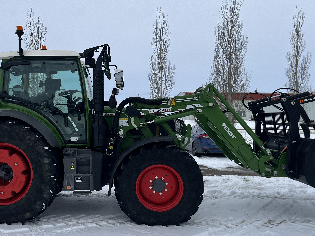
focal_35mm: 41
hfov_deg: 45.2
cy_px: 131
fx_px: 373
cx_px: 111
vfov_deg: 35.1
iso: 50
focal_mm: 5.1
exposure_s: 1/7874
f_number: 1.6
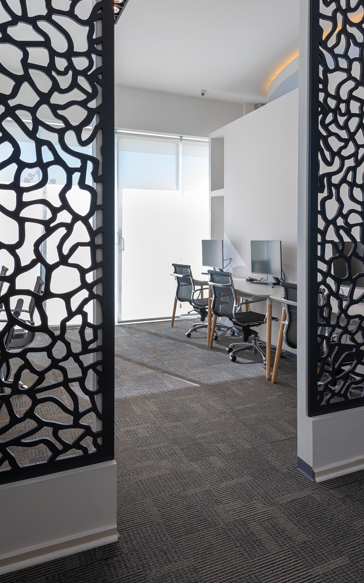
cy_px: 295
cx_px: 193
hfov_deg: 49.2
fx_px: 397
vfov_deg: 72.5
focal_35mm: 25
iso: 200
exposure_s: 1/13
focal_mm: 24
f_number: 11
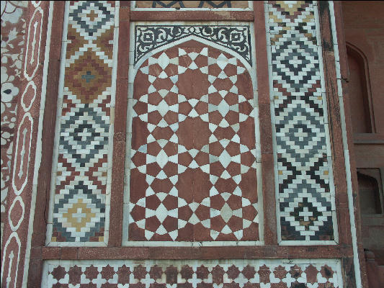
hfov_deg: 51.3
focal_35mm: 36
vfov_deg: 39.7
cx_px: 192
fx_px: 399
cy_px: 144
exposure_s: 1/200
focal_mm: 9.47
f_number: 5.6
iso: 100
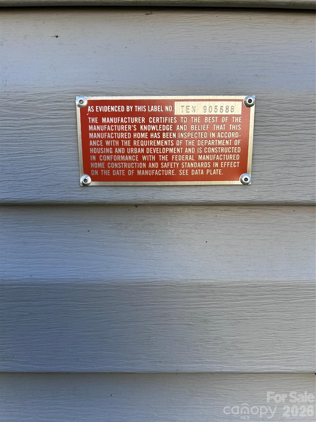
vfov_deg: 67.3
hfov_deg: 53.1
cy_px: 211
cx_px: 158
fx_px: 316
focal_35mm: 26
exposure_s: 1/558
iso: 50
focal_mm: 5.7
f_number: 1.5
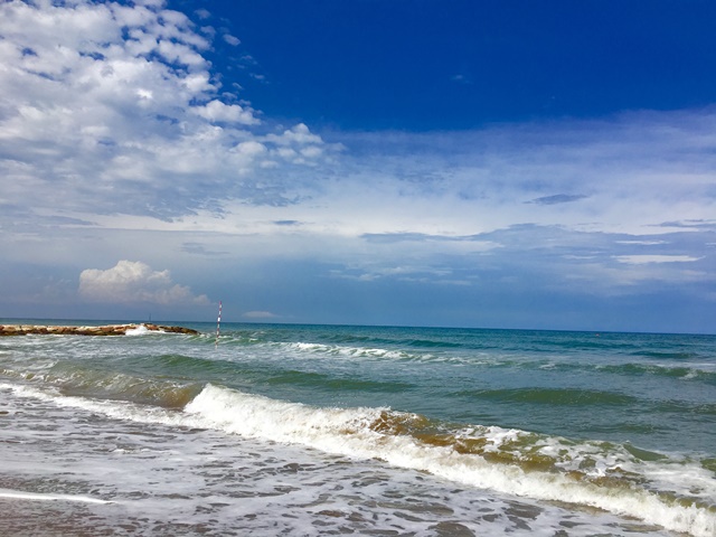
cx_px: 358
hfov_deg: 61.7
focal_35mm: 29
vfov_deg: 48.2
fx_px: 600
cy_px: 268
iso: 25
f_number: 2.2
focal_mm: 4.15
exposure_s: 1/3846
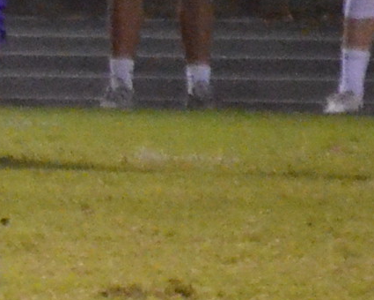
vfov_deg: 1.2
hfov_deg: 1.4
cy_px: 157
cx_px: -1212
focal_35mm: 1345
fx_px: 14888
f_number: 5.6
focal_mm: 110
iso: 6400
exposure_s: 1/320
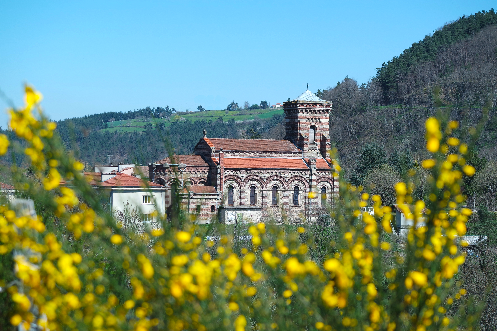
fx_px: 1353
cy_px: 166
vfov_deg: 14.0
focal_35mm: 98
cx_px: 248
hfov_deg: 20.8
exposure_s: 1/400
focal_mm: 64
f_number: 5.6
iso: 100
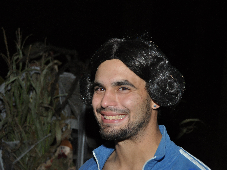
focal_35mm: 59
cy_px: 84
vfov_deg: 24.8
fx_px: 387
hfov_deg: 32.7
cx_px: 120
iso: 800
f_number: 4.2
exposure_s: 1/60
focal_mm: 36
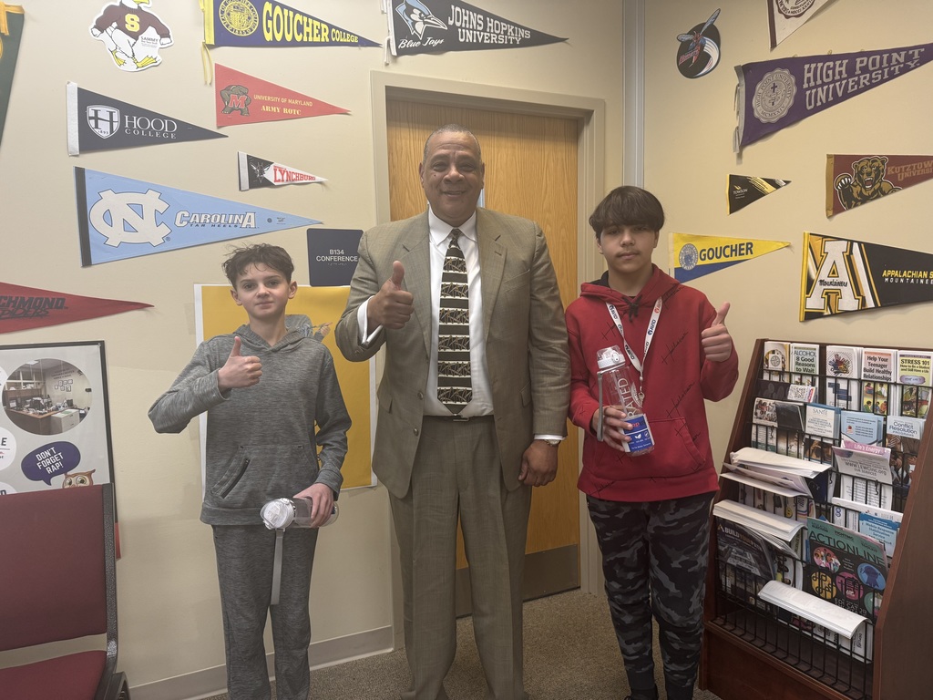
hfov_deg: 71.6
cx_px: 466
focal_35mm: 24
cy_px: 350
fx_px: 647
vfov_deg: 56.8
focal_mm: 6.76
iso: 160
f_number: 1.78
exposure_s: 1/60
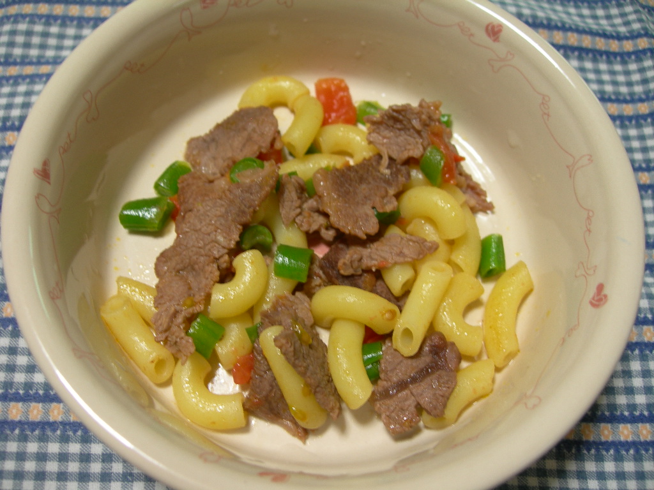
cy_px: 245
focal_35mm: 38
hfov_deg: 49.0
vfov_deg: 37.7
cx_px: 327
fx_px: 718
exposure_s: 1/6.7
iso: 50
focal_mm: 7.8
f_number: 2.8
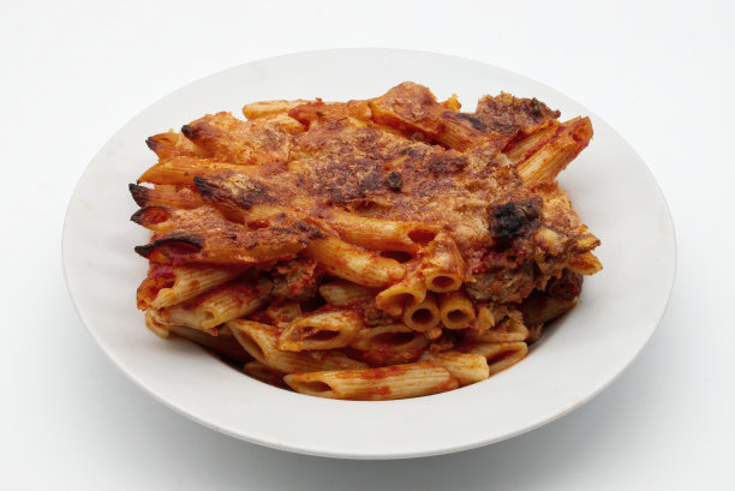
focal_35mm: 75
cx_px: 368
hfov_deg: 27.0
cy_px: 246
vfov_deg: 18.2
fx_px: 1532
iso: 100
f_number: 32
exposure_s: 1/3.33
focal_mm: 50
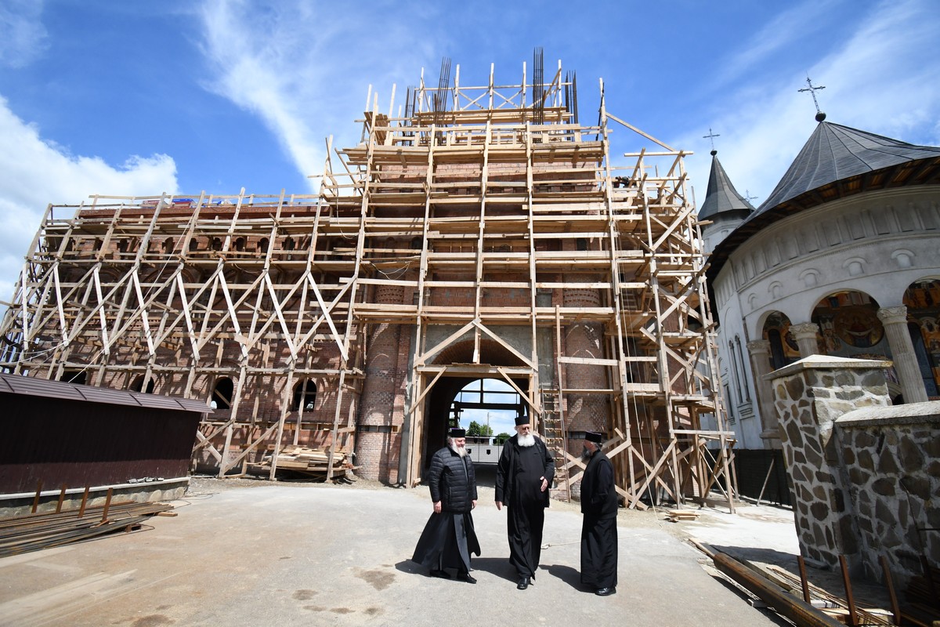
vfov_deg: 77.3
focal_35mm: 15
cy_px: 314
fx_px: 392
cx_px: 470
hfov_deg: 100.4
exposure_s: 1/5000
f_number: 4.5
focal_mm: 10
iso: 800
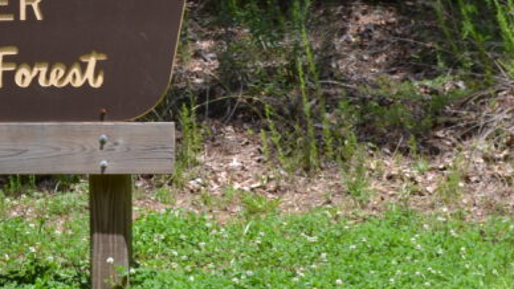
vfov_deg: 8.5
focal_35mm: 141
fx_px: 1921
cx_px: -13
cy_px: -68
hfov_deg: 15.0
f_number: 6.3
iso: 100
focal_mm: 34
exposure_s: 1/160
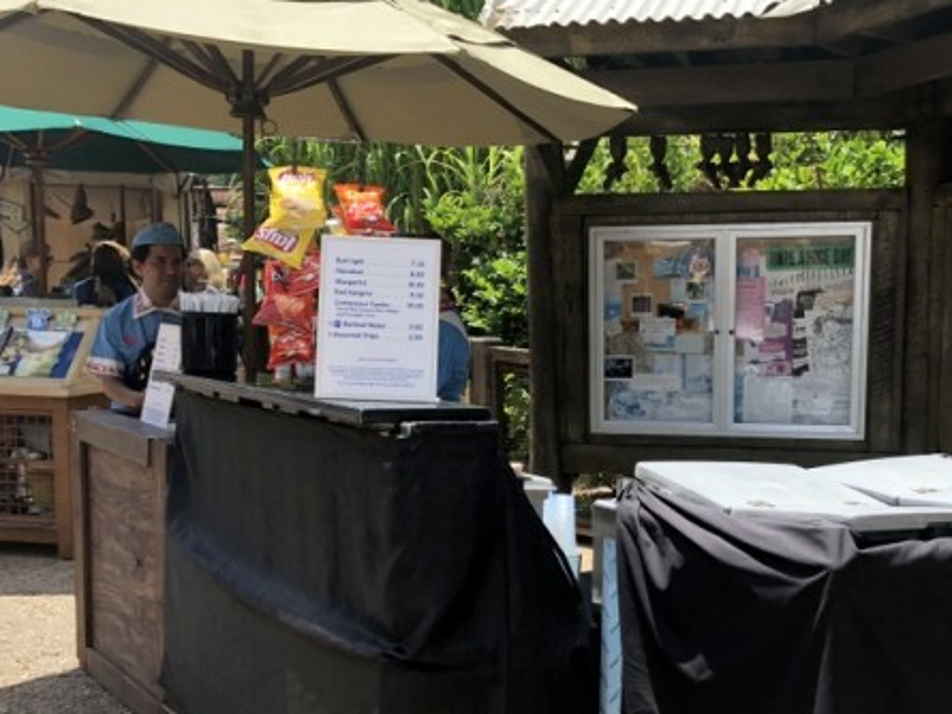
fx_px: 1210
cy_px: 461
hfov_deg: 42.5
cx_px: 610
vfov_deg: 32.7
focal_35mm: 44
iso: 20
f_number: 1.8
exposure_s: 1/600
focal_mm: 3.99
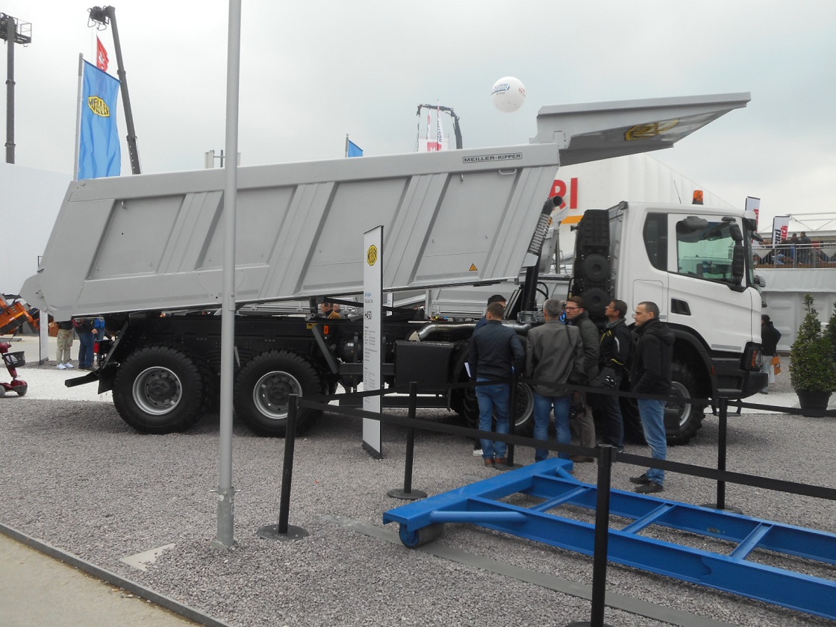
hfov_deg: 61.7
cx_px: 418
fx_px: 700
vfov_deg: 48.2
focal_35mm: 29
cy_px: 314
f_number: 4
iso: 80
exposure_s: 1/320
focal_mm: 5.2
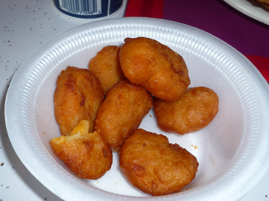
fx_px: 365
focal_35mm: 47
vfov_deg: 30.9
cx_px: 134
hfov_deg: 40.4
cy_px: 100
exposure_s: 1/40
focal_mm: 8.2
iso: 100
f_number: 4.7
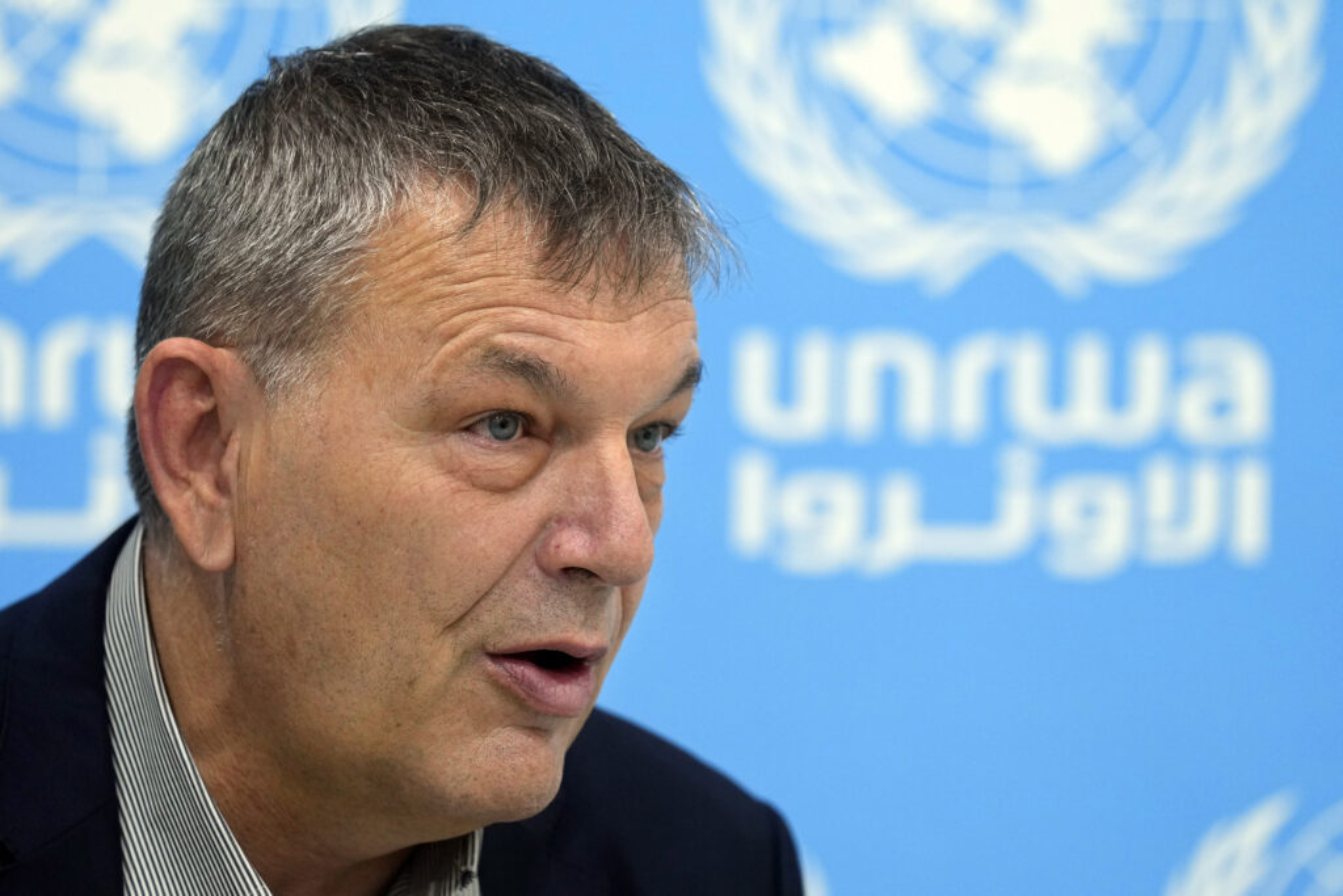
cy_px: 448
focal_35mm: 200
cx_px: 672
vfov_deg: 6.9
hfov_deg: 10.3
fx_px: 7462
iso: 1600
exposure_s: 1/250
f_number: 4
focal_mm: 200
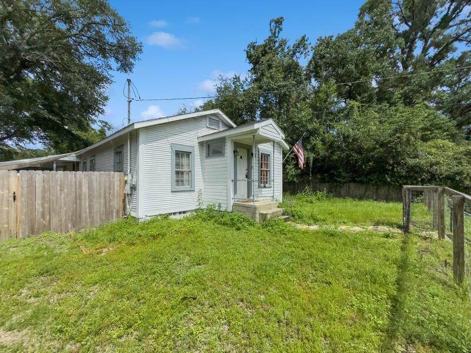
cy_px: 176
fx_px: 190
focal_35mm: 14
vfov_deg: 85.7
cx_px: 236
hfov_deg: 102.1
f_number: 2.2
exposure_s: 1/1800
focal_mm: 2.22
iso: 16
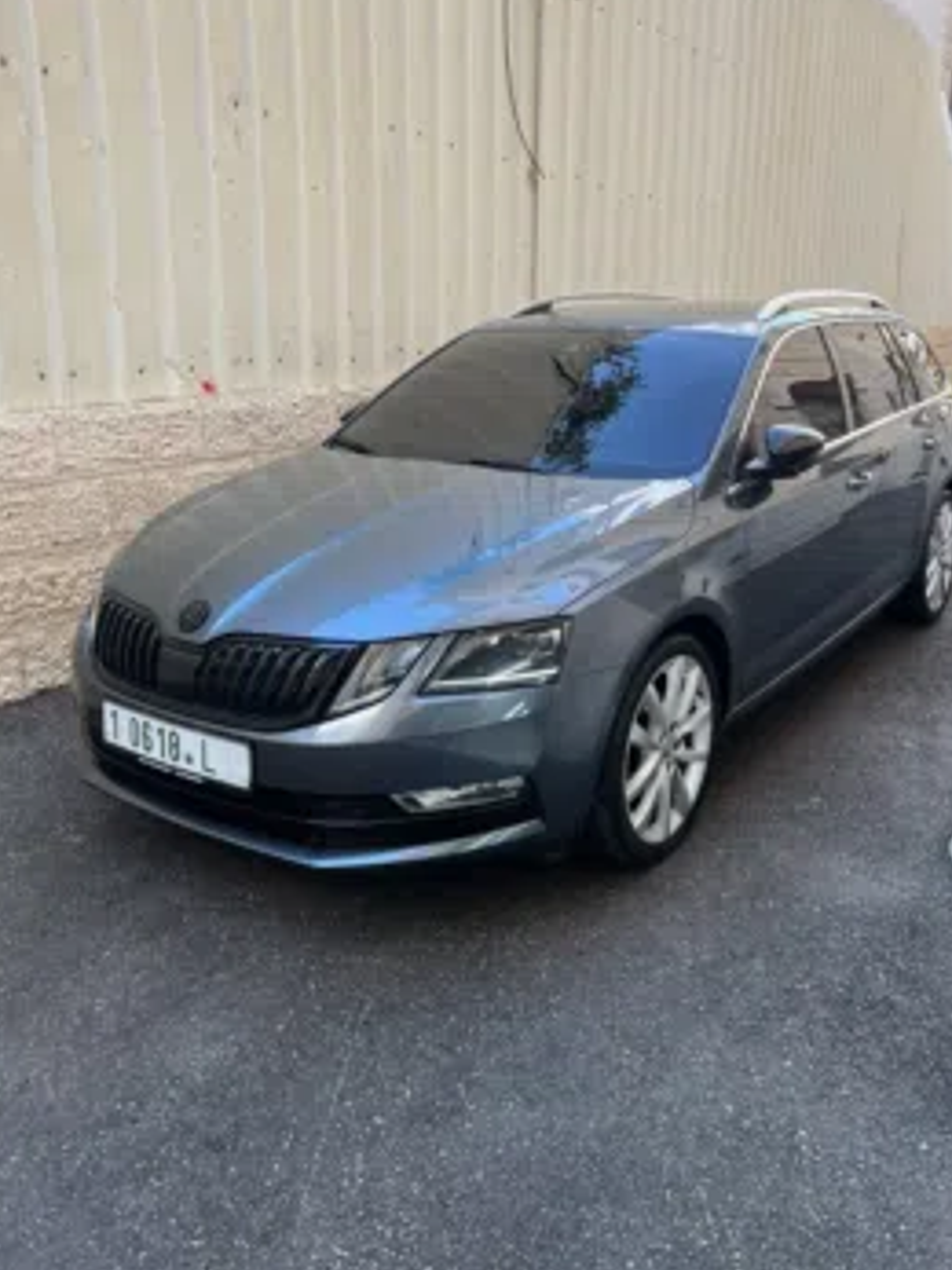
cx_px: 538
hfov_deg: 46.7
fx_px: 1101
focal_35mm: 30
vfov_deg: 60.0
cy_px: 604
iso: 100
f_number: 1.5
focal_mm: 5.7
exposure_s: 1/100
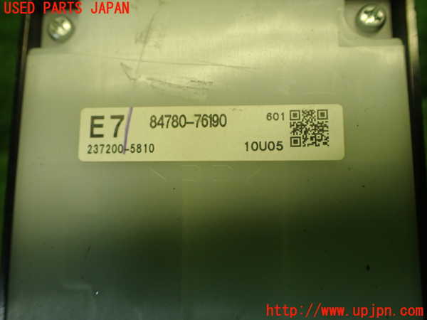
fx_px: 370
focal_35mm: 30
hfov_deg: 60.0
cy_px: 160
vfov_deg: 46.8
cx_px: 214
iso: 250
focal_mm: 5.4
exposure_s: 1/125
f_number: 2.3
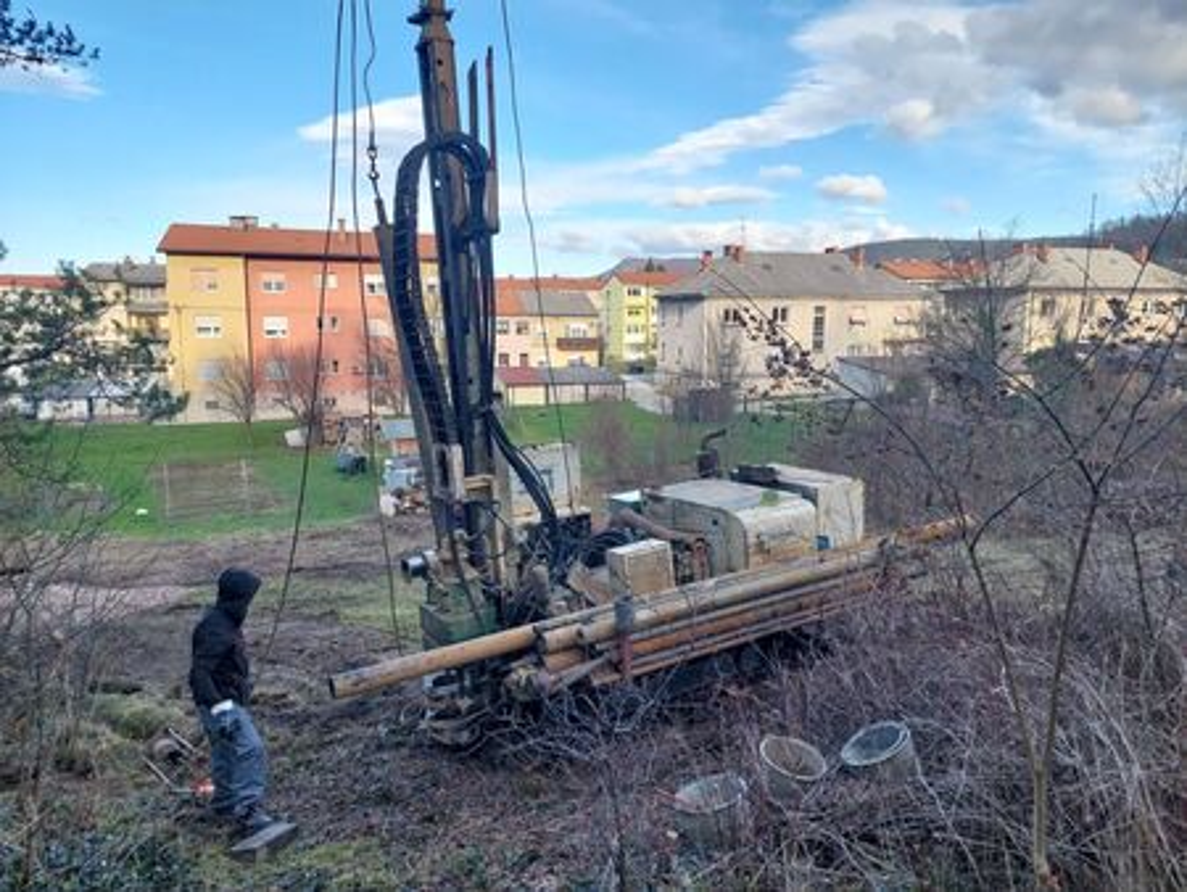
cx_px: 594
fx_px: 858
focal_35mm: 25
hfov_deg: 69.4
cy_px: 446
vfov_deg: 54.9
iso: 40
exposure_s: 1/529
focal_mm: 5.23
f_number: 1.8
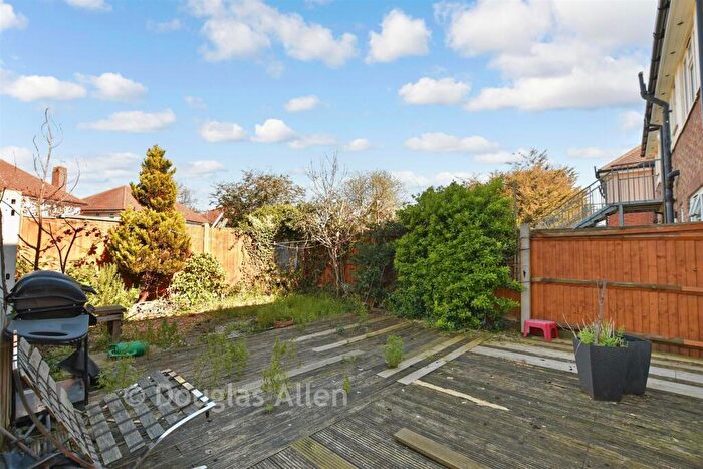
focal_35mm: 15
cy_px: 234
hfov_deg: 100.4
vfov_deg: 77.4
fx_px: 293
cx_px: 352
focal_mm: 10
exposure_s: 1/50
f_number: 8
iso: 100
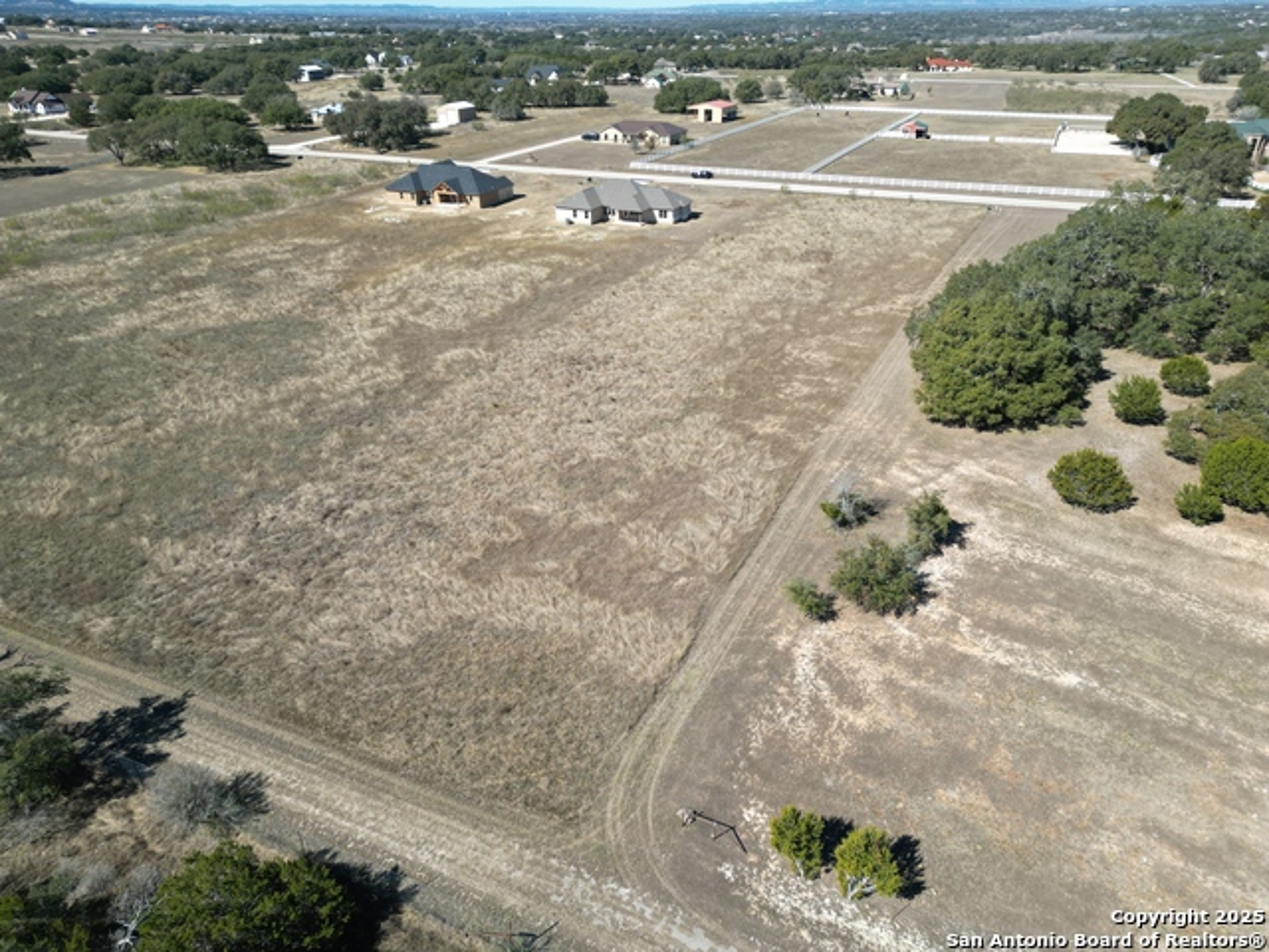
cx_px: 634
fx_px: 880
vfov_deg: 56.8
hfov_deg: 71.6
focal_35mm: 24
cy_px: 476
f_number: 1.7
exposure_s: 1/2000
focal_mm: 6.72
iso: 100
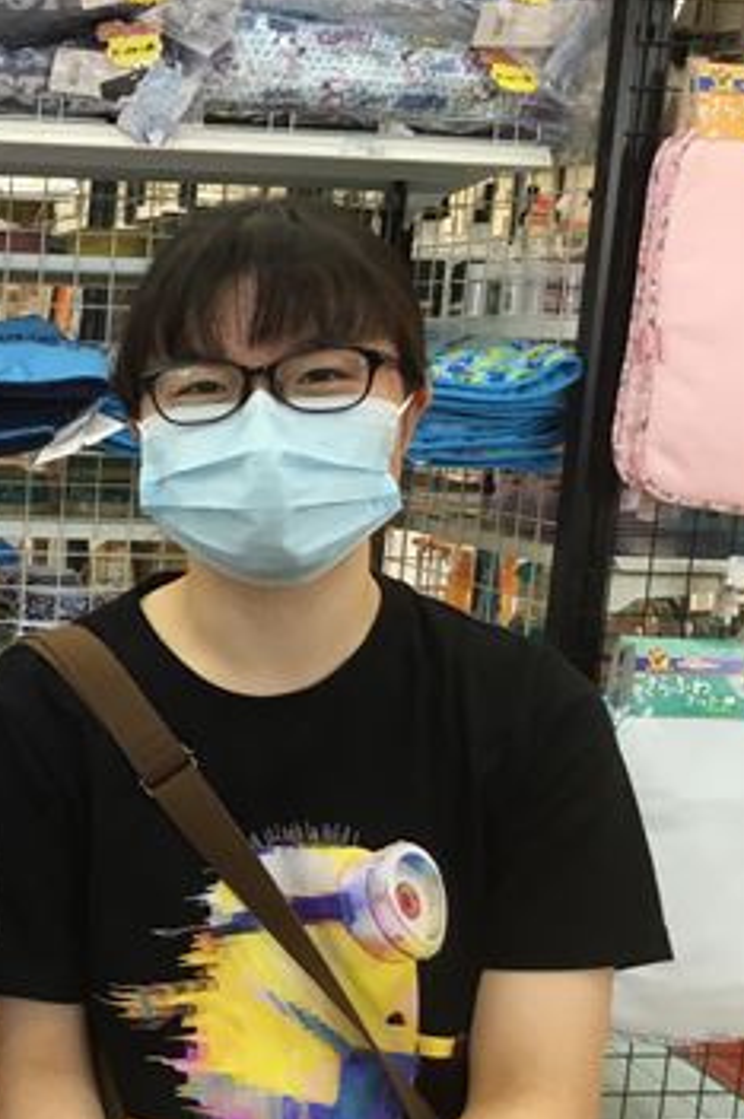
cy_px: 598
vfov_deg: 36.3
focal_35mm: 55
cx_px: -188
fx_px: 1708
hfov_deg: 22.3
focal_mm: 3.3
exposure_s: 1/30
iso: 25
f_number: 2.4
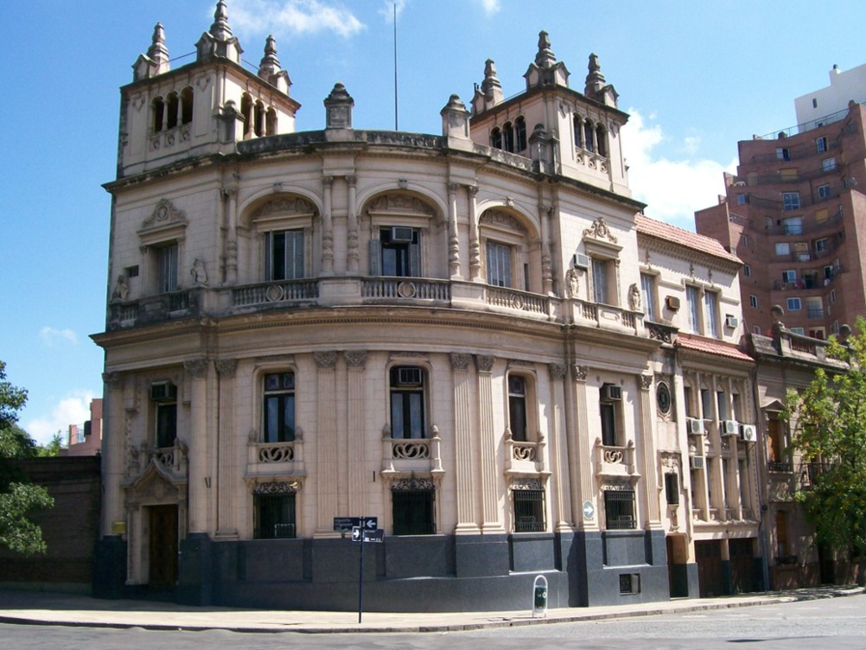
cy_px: 325
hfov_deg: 51.3
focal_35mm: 36
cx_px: 433
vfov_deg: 39.7
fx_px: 901
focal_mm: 6
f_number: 4.8
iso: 80
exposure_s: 1/369
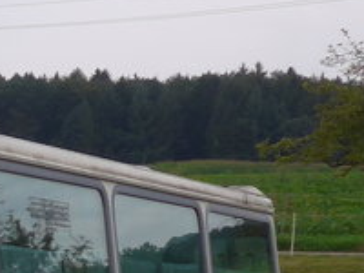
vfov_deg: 7.2
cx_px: -551
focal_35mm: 204
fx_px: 2145
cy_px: 371
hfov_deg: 8.7
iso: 80
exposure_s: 1/320
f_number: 2.8
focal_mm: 7
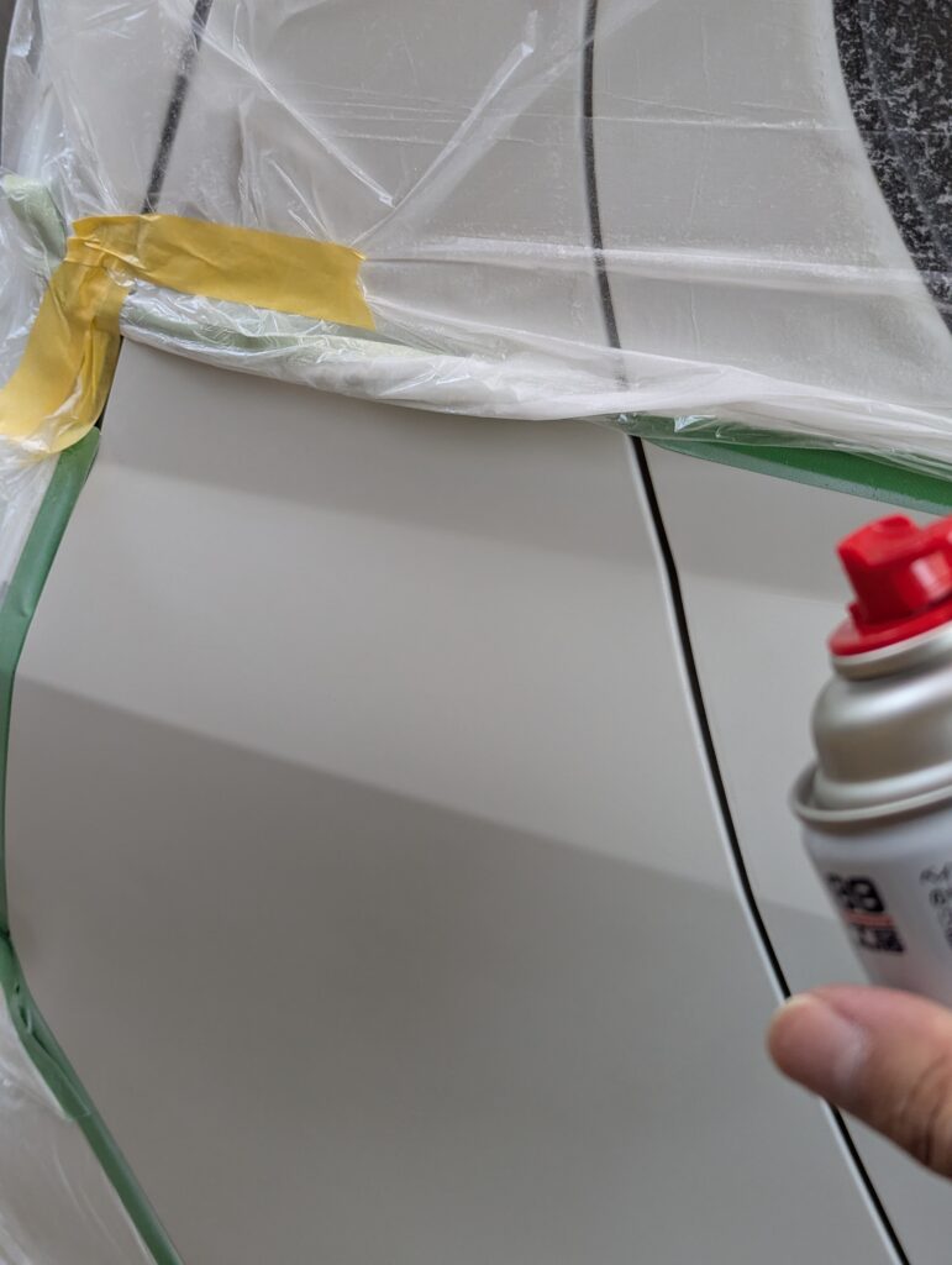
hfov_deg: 30.3
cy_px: 632
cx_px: 476
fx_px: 1756
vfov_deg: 39.6
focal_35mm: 48
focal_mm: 6.81
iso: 84
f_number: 1.85
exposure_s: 1/172
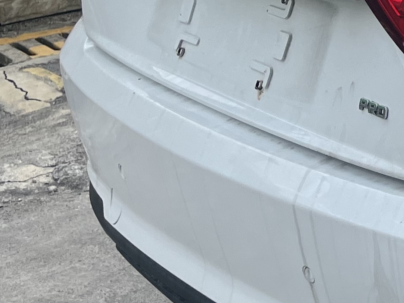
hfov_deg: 14.3
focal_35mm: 113
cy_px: 11
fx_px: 1319
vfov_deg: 13.0
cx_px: 825
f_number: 1.6
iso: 50
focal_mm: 5.1
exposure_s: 1/2825
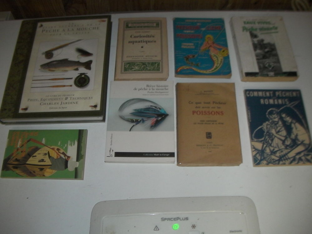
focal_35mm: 38
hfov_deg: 49.0
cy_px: 117
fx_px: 343
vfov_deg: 37.7
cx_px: 156
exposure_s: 1/30
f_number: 3.5
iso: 200
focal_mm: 6.3
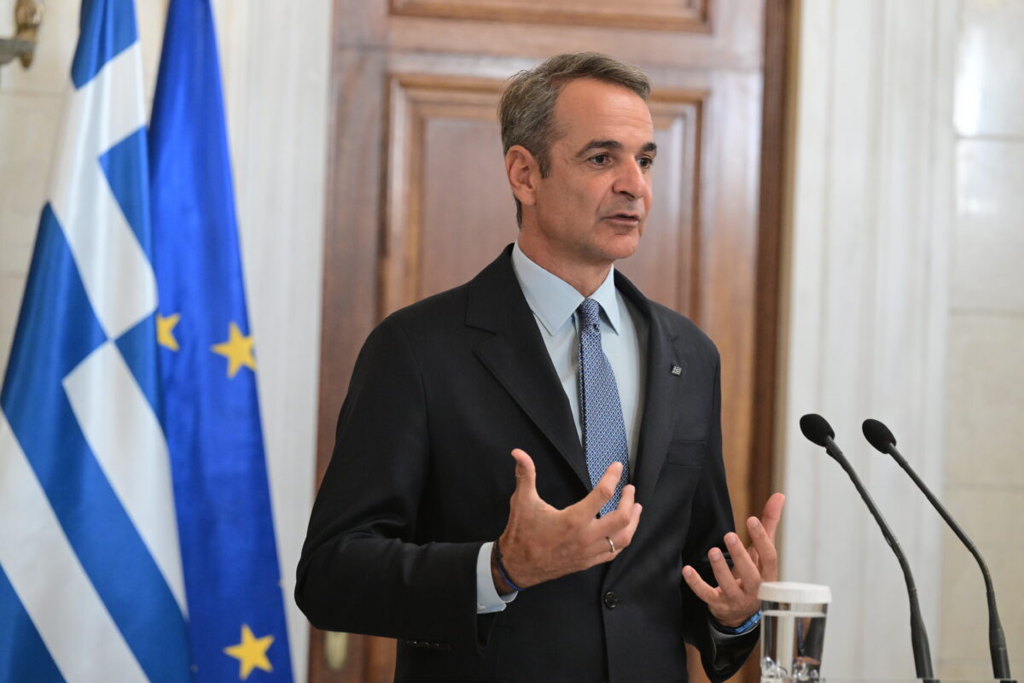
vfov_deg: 7.8
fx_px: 4977
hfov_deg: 11.7
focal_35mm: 175
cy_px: 342
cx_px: 512
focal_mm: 175
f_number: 5
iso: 5000
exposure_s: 1/500
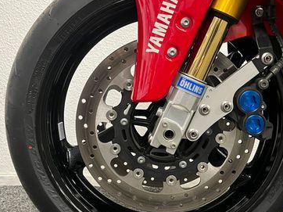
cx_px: 157
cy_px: 105
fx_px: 376
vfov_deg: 31.5
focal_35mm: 46
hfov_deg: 41.2
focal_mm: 5.1
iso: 400
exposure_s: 1/50
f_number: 1.6
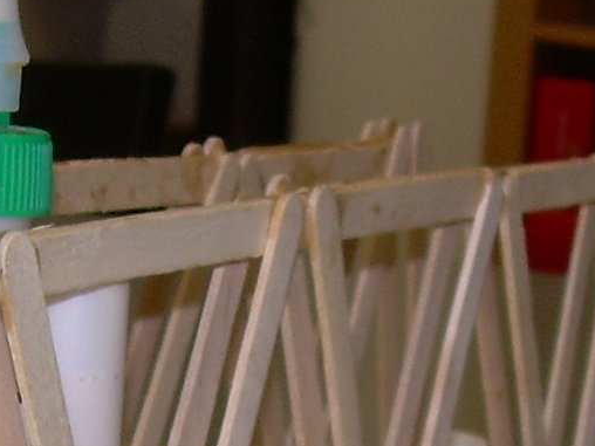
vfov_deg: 8.7
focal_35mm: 170
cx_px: 323
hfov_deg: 11.6
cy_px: 459
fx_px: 2922
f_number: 2.8
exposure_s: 1/60
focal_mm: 6.3
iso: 50
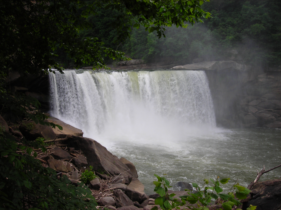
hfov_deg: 49.0
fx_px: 308
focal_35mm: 38
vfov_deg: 37.7
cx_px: 140
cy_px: 105
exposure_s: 1/211
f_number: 3.2
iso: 50
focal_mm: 6.3
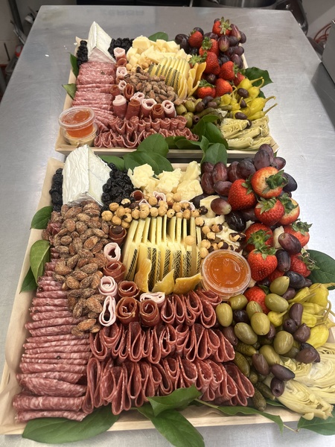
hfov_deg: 53.1
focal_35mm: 26
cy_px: 224
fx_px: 335
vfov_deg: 67.3
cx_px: 168
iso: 80
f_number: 1.6
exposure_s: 1/60
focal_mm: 5.1
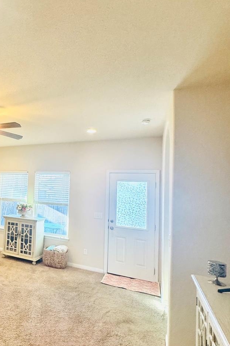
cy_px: 174
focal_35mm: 24
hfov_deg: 47.4
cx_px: 20
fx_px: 230
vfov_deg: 73.8
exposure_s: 1/120
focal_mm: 2.22
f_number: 2.2
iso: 250
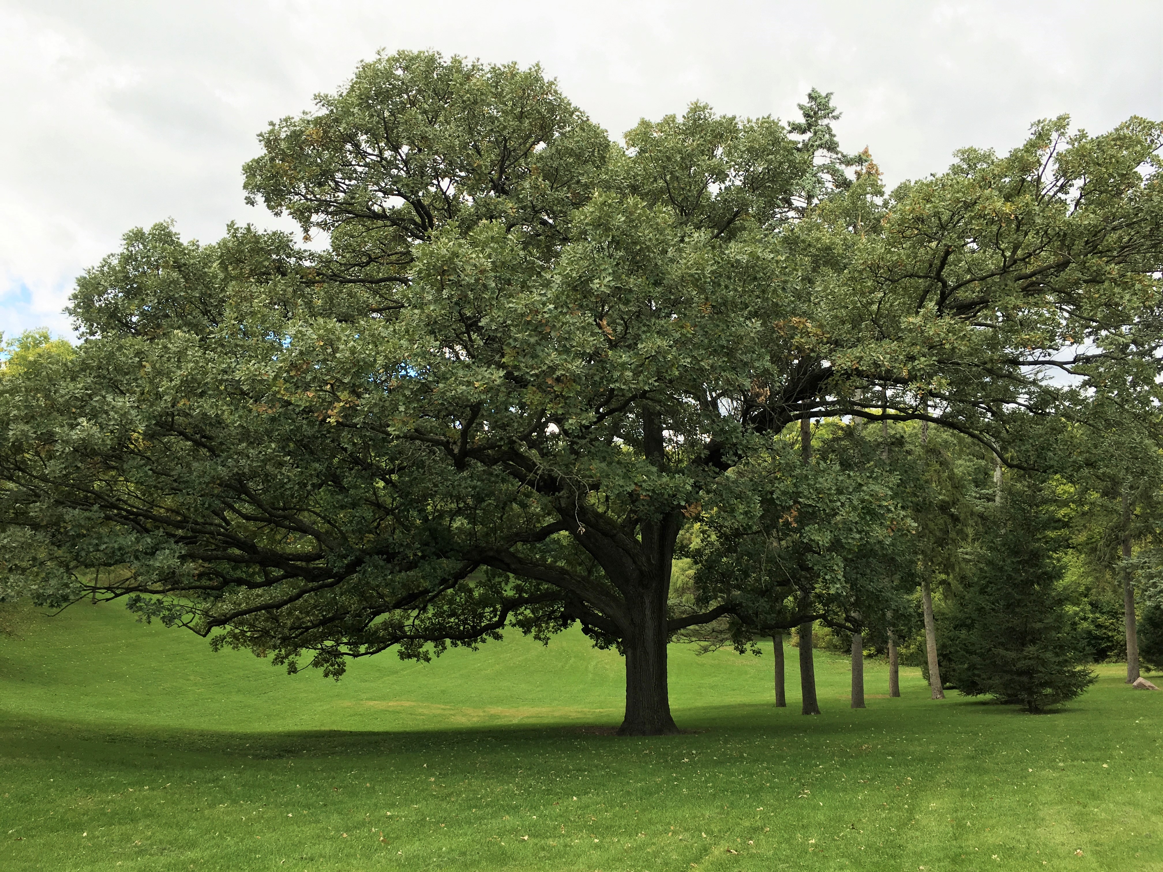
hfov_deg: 61.7
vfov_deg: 48.2
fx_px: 974
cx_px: 582
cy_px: 436
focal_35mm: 29
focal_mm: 4.15
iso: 25
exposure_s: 1/411
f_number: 2.2
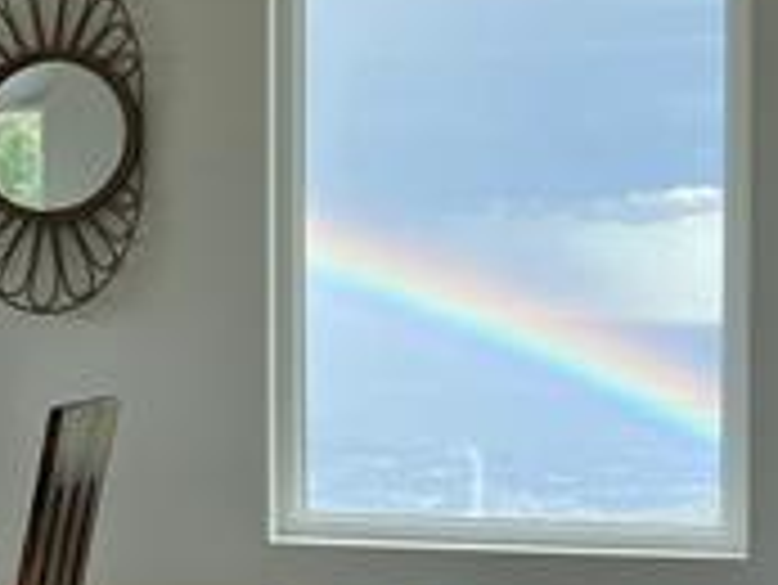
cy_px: 362
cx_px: -603
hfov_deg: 17.0
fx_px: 2159
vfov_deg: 15.4
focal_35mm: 96
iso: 50
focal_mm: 5.7
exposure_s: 1/1196
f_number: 1.5
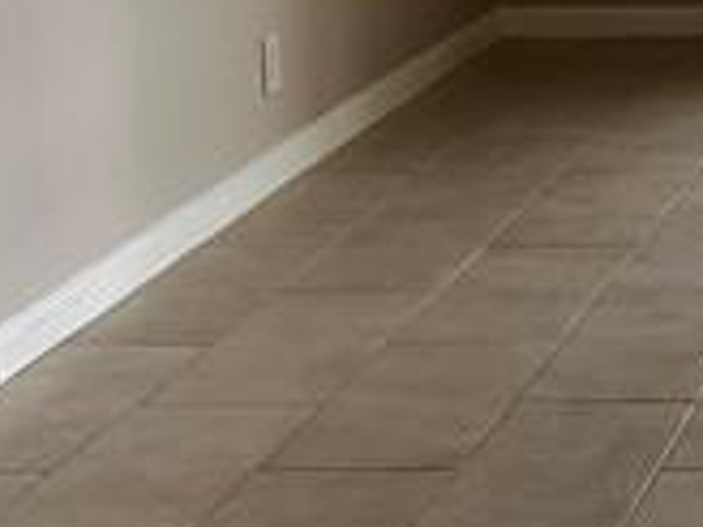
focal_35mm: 127
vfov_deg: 11.3
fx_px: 2579
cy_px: -214
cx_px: 1277
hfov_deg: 13.8
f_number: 1.5
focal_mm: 5.7
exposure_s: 1/120
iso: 64
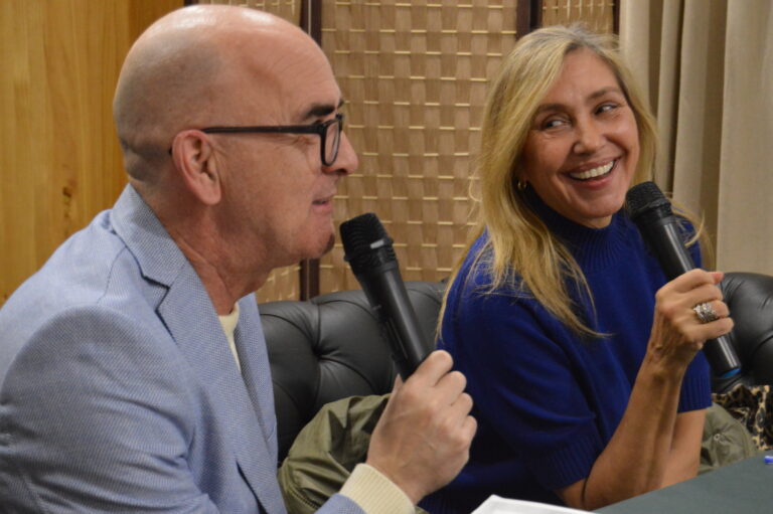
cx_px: 386
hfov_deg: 24.6
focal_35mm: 82
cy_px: 257
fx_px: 1770
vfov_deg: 16.5
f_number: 5.6
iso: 3200
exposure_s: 1/30
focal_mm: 55
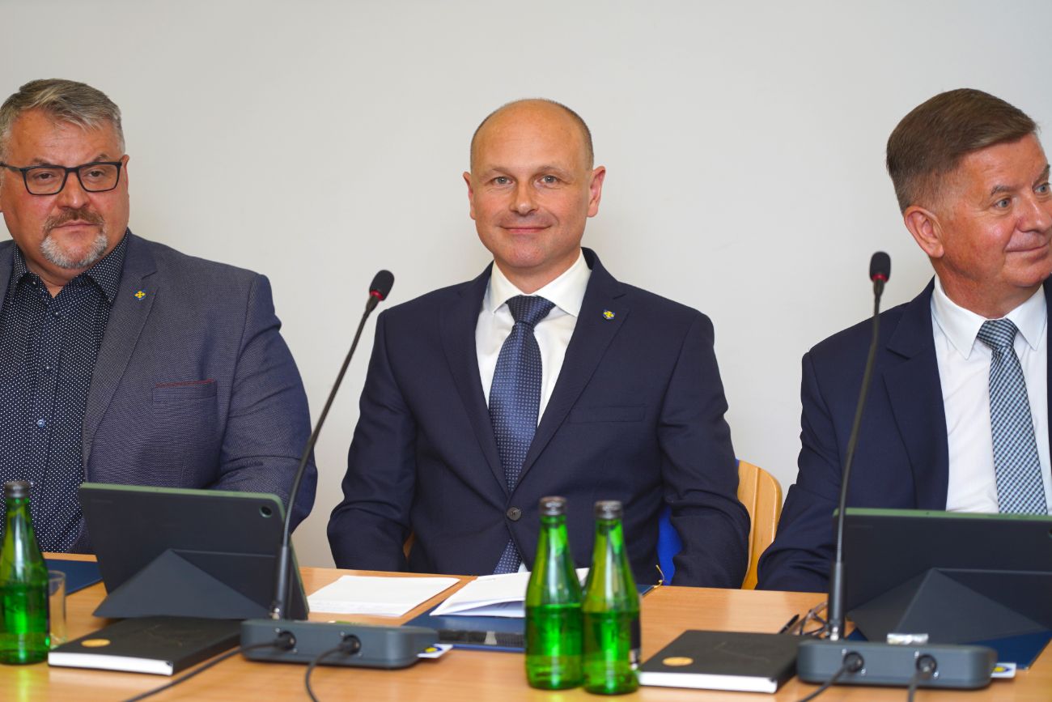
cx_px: 526
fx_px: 3068
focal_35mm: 105
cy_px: 351
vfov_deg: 13.0
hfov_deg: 19.5
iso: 200
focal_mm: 105
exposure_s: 1/100
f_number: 4
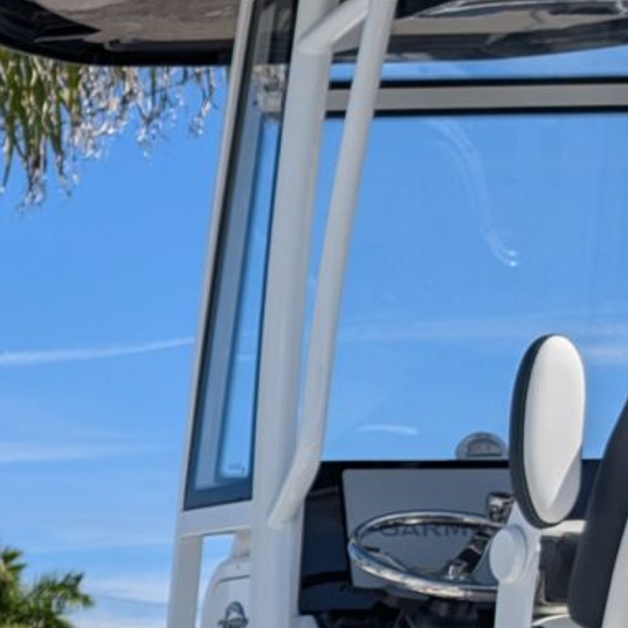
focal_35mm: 143
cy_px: 949
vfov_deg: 11.7
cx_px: -1311
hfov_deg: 9.4
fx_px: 2935
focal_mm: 6.9
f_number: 1.68
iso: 19
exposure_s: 1/1996
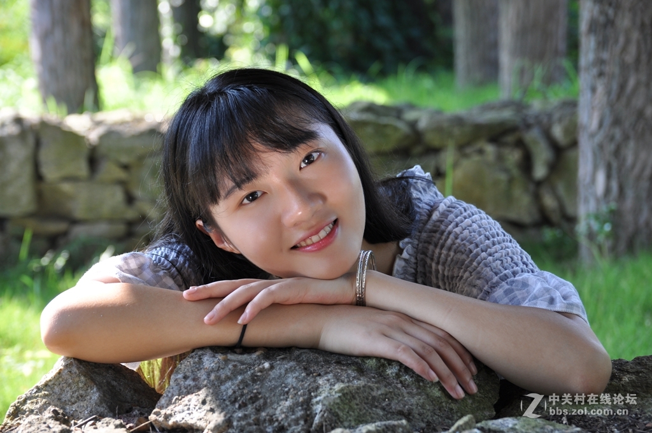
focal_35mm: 75
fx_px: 1357
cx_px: 326
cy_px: 216
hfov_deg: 27.0
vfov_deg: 18.1
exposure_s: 1/250
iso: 200
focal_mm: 50
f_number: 4
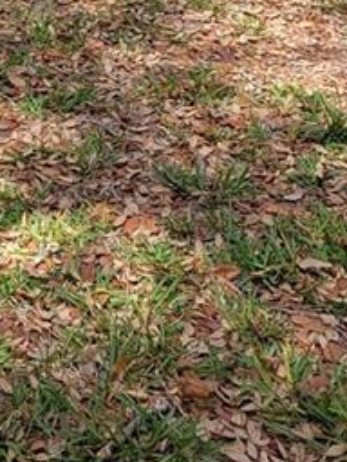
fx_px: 1631
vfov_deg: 13.8
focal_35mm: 122
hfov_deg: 11.8
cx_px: -103
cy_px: -458
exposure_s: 1/1087
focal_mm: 5.4
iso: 40
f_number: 1.8
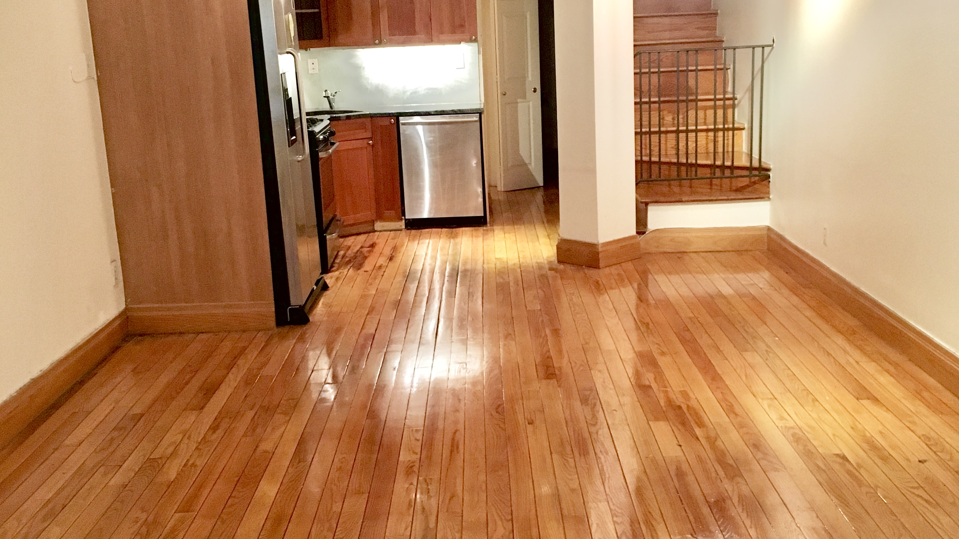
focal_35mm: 43
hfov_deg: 47.4
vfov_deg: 27.7
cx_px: 488
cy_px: 288
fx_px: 1093
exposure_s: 1/30
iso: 200
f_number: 2.2
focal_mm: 4.15
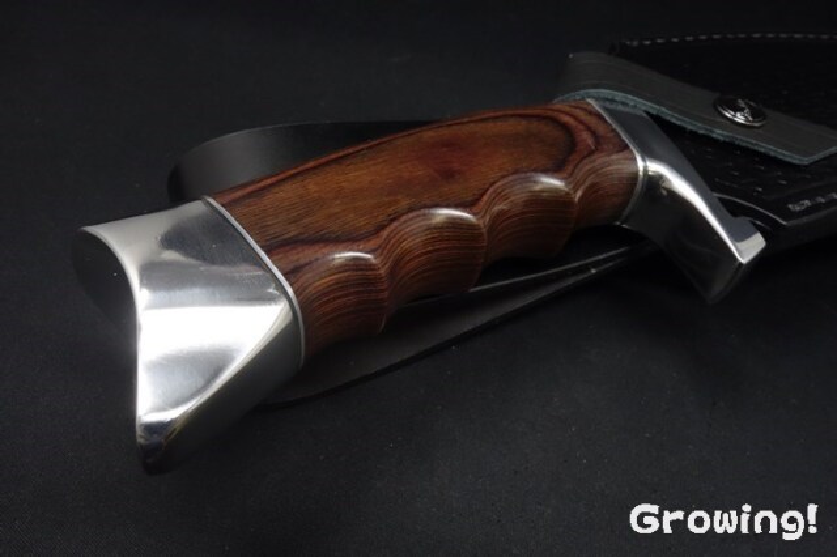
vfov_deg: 46.4
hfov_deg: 65.5
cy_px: 278
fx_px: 651
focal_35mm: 28
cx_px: 418
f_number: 9
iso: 800
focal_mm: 10.4
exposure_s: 1/30
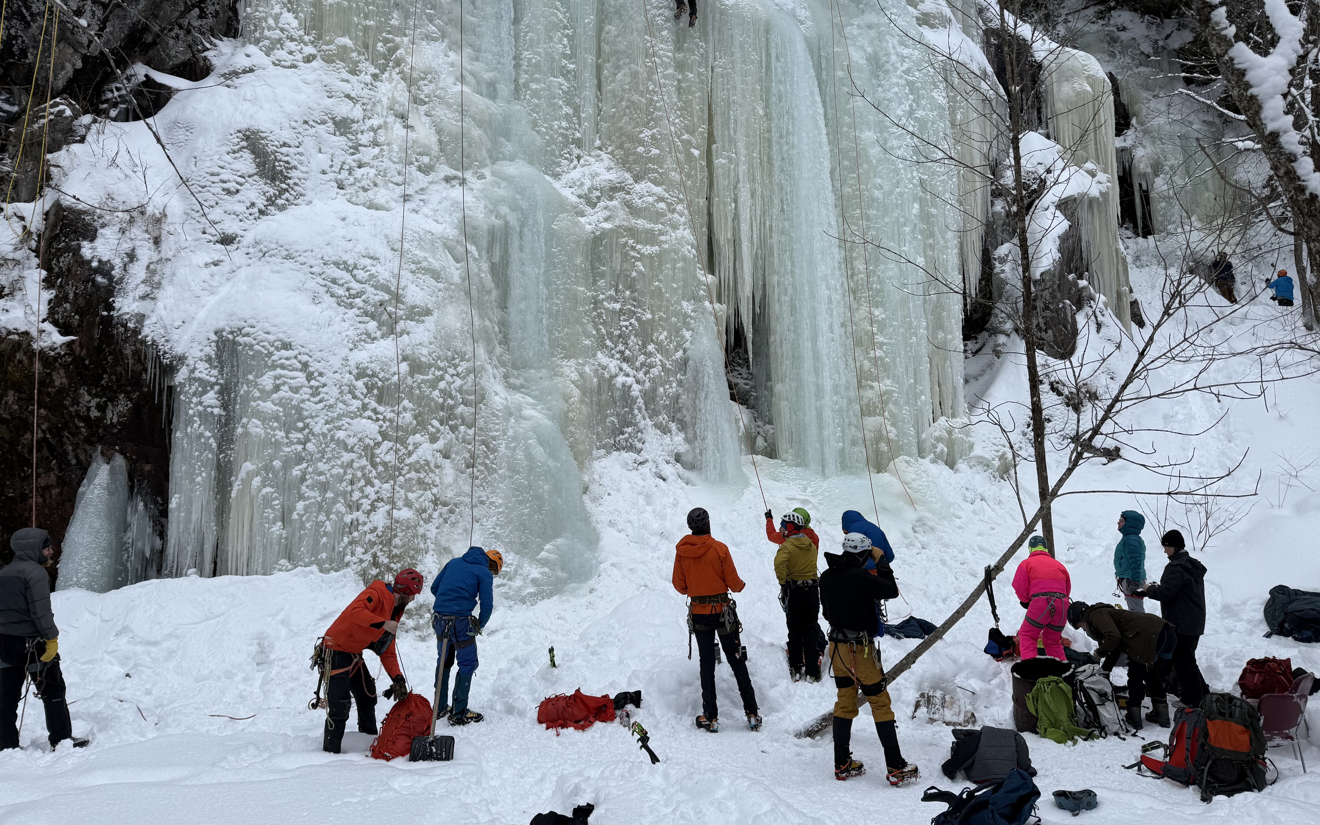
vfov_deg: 47.5
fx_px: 935
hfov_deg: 70.4
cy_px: 352
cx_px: 647
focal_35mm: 26
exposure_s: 1/1855
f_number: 1.78
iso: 80
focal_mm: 6.76
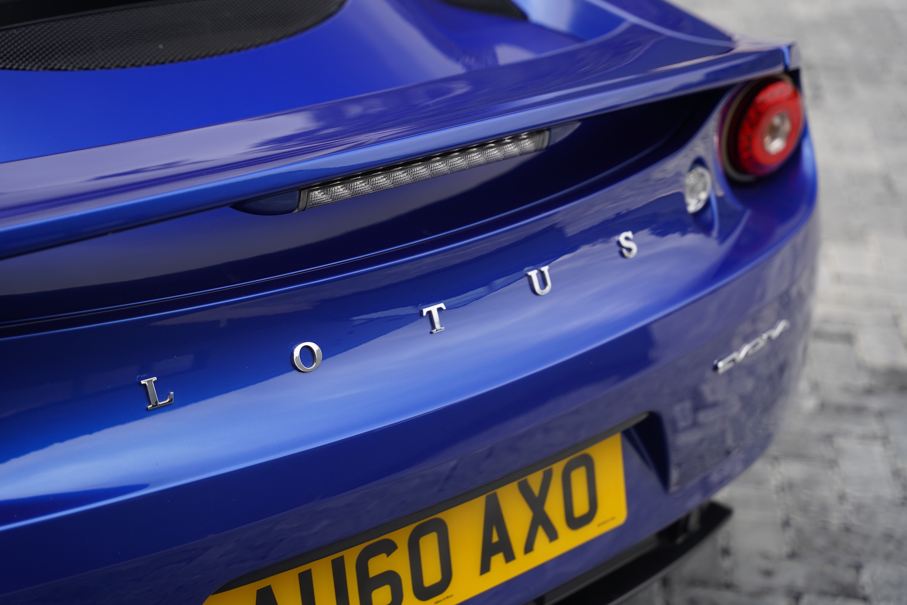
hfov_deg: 31.2
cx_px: 454
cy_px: 302
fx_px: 1625
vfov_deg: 21.1
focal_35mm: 64
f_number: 2.8
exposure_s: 1/125
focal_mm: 64.5
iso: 100
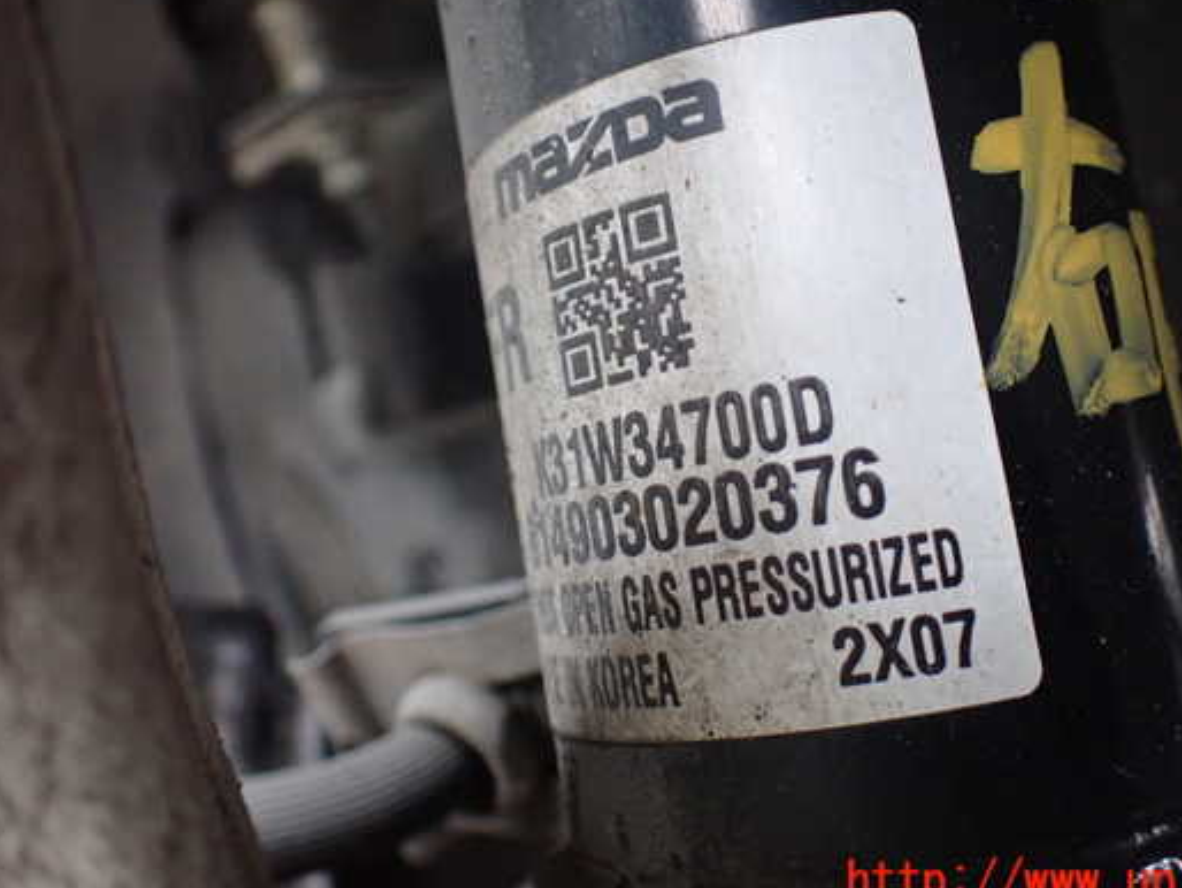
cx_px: 676
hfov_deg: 52.4
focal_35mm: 35
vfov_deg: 40.7
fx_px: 1196
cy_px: 393
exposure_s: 1/125
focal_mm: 5.4
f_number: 2.3
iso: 800
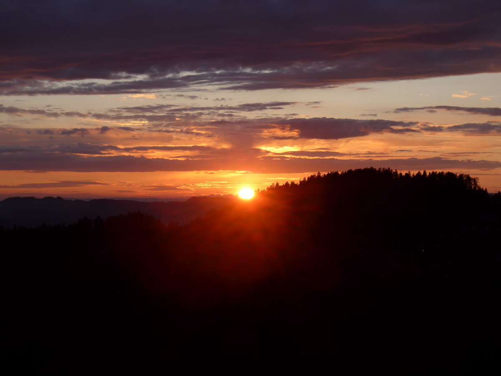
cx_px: 250
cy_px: 188
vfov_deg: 15.2
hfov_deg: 20.2
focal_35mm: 97
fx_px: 1404
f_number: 4.7
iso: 80
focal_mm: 19.2
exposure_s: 1/160
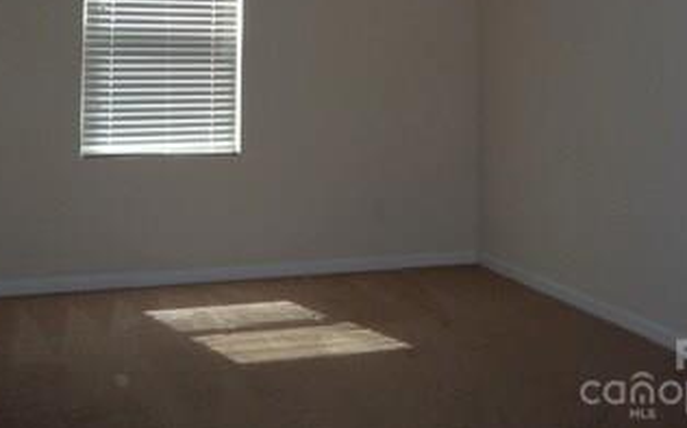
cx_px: 337
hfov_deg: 42.7
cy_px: 32
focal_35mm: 47
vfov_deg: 26.3
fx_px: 879
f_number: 2.9
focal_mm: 4.9
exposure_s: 1/60
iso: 100
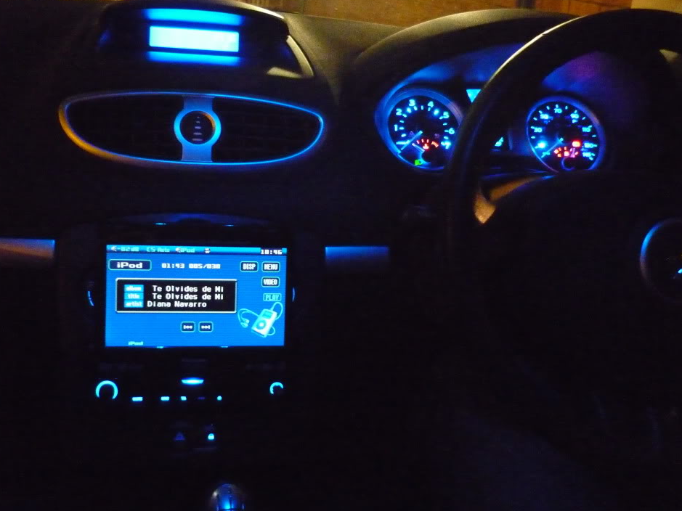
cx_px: 315
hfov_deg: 51.3
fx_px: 709
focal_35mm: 36
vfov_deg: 39.6
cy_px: 239
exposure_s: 1/8
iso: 1600
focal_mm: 5.5
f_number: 2.8
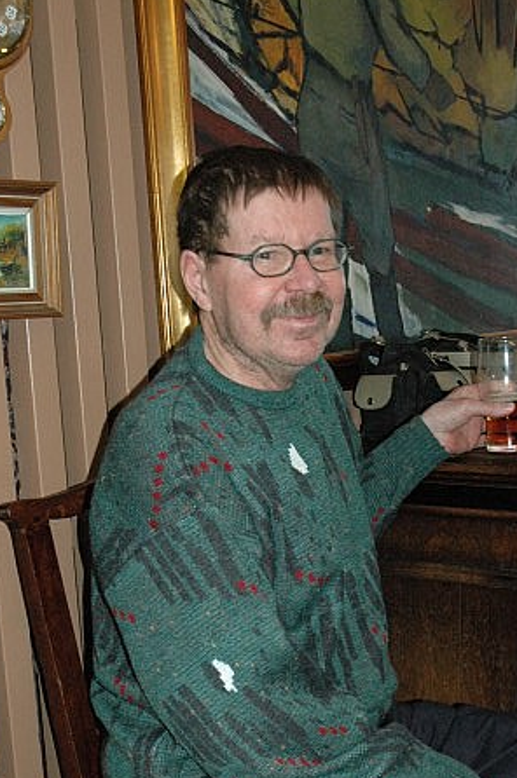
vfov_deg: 36.4
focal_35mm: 55
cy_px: 461
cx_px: 327
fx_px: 1181
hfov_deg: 24.6
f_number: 5
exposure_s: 1/60
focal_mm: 27
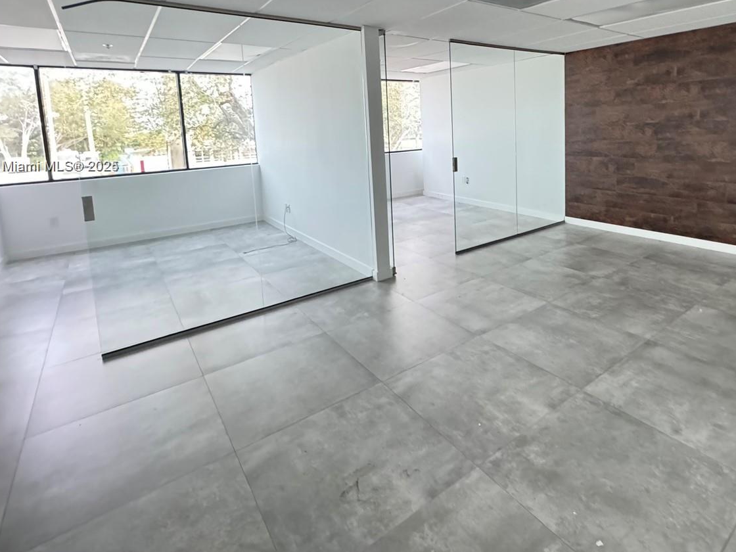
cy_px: 167
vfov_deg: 63.6
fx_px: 425
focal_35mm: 20
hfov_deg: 81.0
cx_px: 434
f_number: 2.2
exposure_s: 1/58
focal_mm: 2.22
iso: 1250
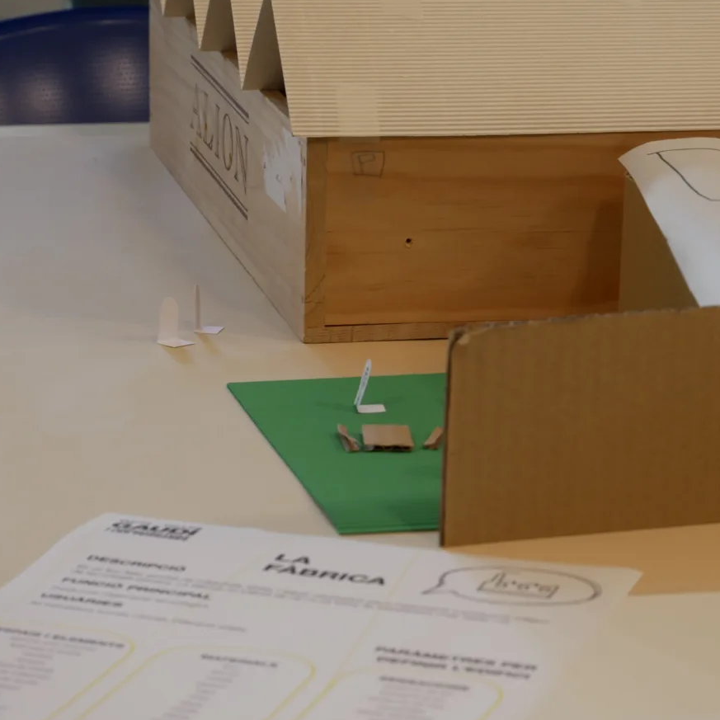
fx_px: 3365
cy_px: 343
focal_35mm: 143
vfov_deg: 12.2
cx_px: 385
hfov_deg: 12.2
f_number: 7.1
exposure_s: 1/6
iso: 400
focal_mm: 49
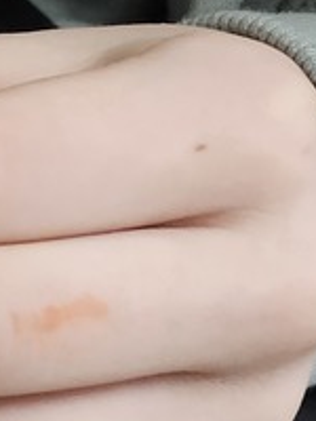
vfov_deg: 15.2
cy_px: 659
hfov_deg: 10.8
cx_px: -432
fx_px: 1436
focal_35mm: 118
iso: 400
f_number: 1.8
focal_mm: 5.54
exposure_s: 1/120
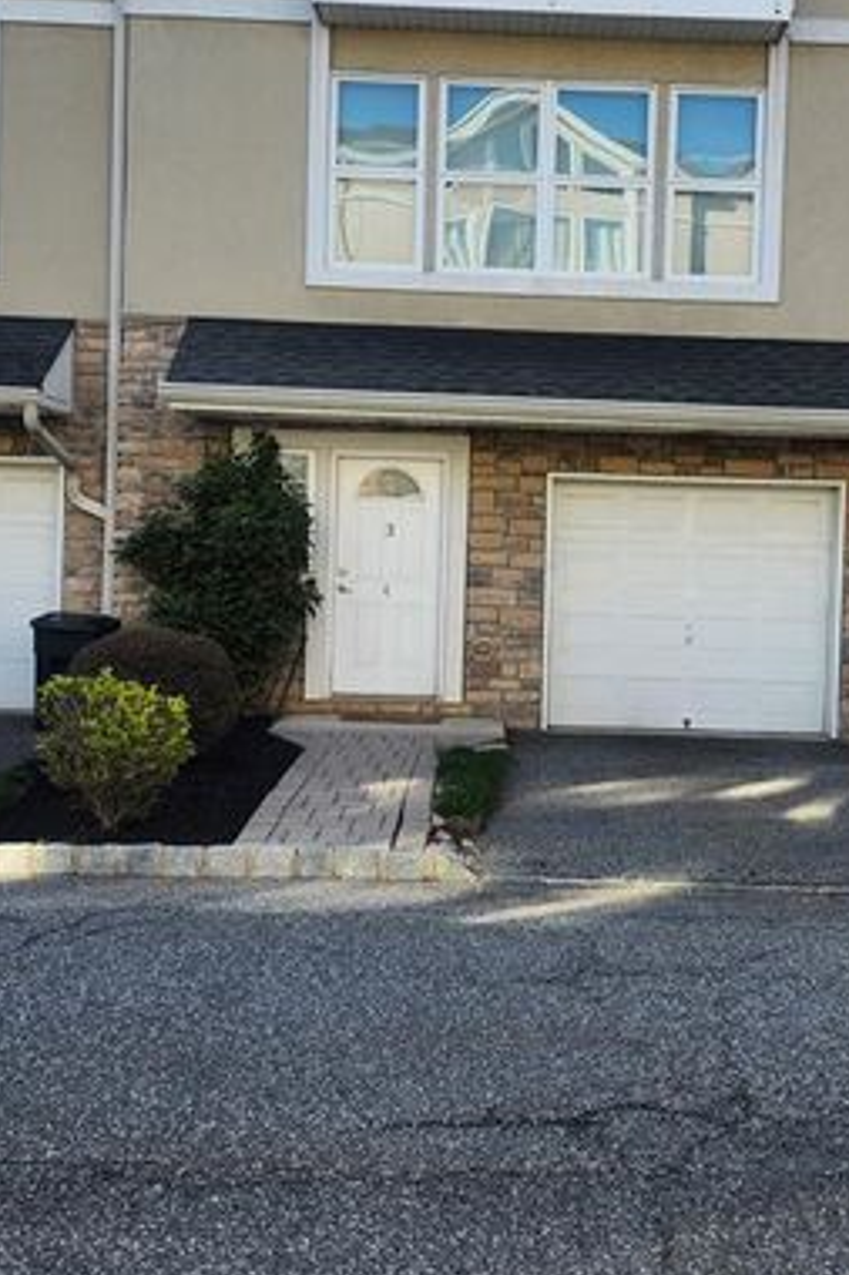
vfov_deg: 46.3
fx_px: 1487
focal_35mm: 42
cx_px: 554
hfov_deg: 31.7
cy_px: 559
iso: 25
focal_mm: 5.54
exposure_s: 1/434
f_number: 1.8
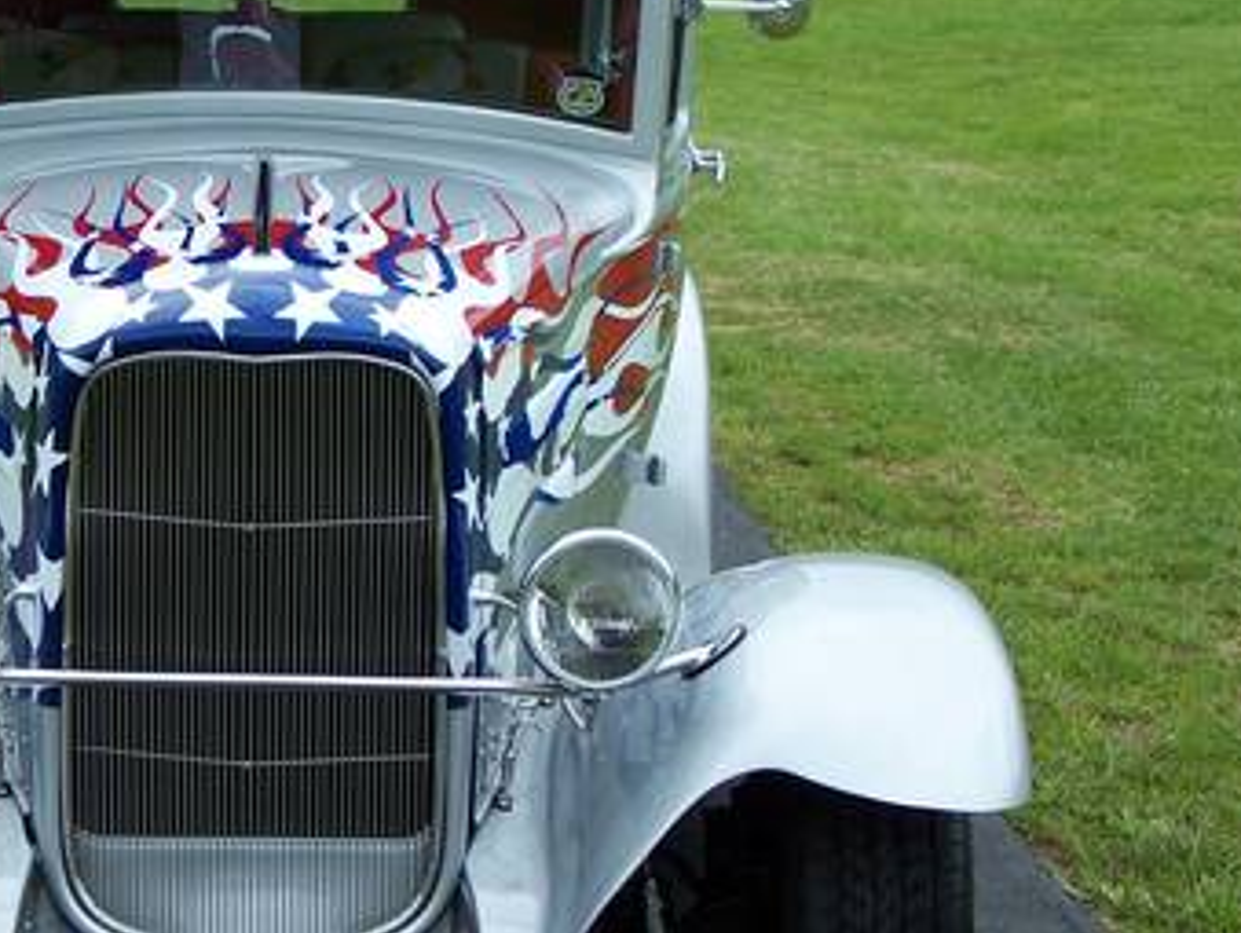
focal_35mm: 99
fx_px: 3553
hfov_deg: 19.7
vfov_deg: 15.0
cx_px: 344
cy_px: 472
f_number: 3.1
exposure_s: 1/750
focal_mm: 9.3
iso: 80
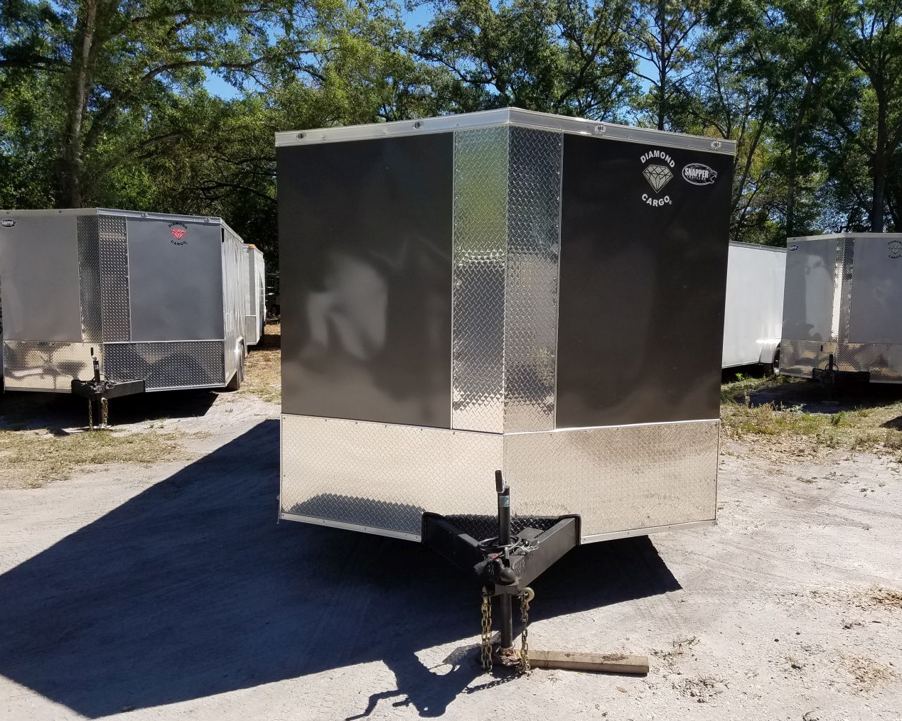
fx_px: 747
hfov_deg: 62.1
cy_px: 363
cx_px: 489
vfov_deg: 51.5
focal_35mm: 28
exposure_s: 1/2288
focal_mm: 4.2
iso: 50
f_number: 1.7
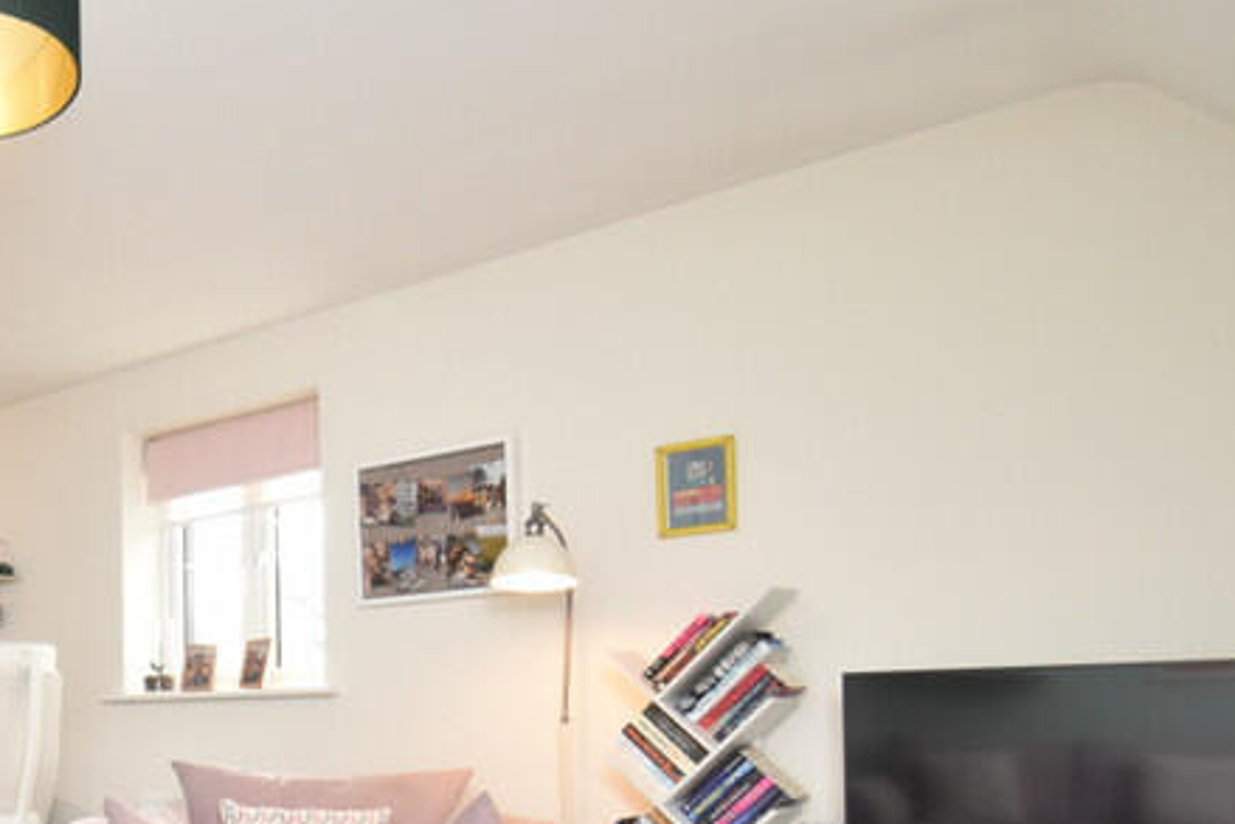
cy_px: 657
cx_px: 82
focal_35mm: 35
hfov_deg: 47.7
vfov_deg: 36.6
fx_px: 1201
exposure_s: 1/125
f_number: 4
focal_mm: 10
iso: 800
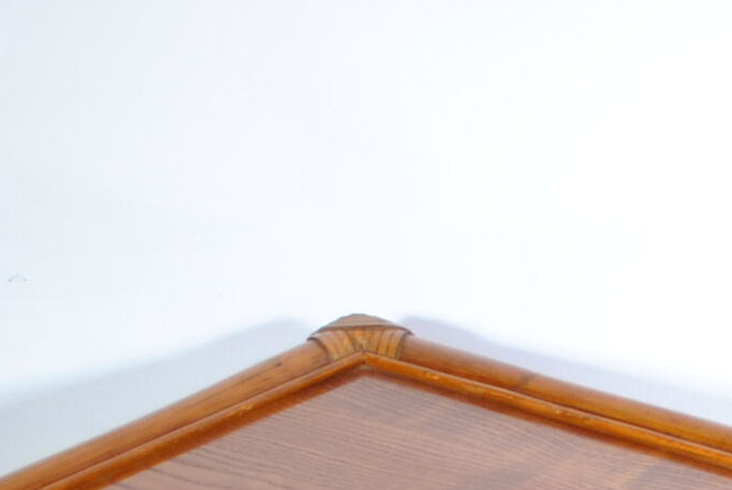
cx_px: 890
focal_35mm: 172
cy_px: 1207
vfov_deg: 7.4
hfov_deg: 11.7
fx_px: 3502
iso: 200
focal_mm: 20
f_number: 4
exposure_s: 1/30
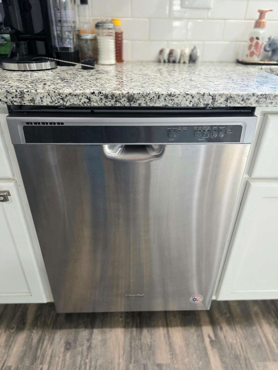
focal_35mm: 23
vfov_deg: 73.9
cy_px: 185
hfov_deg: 58.9
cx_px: 139
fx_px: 246
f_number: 1.7
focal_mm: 6.3
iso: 400
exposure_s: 1/120
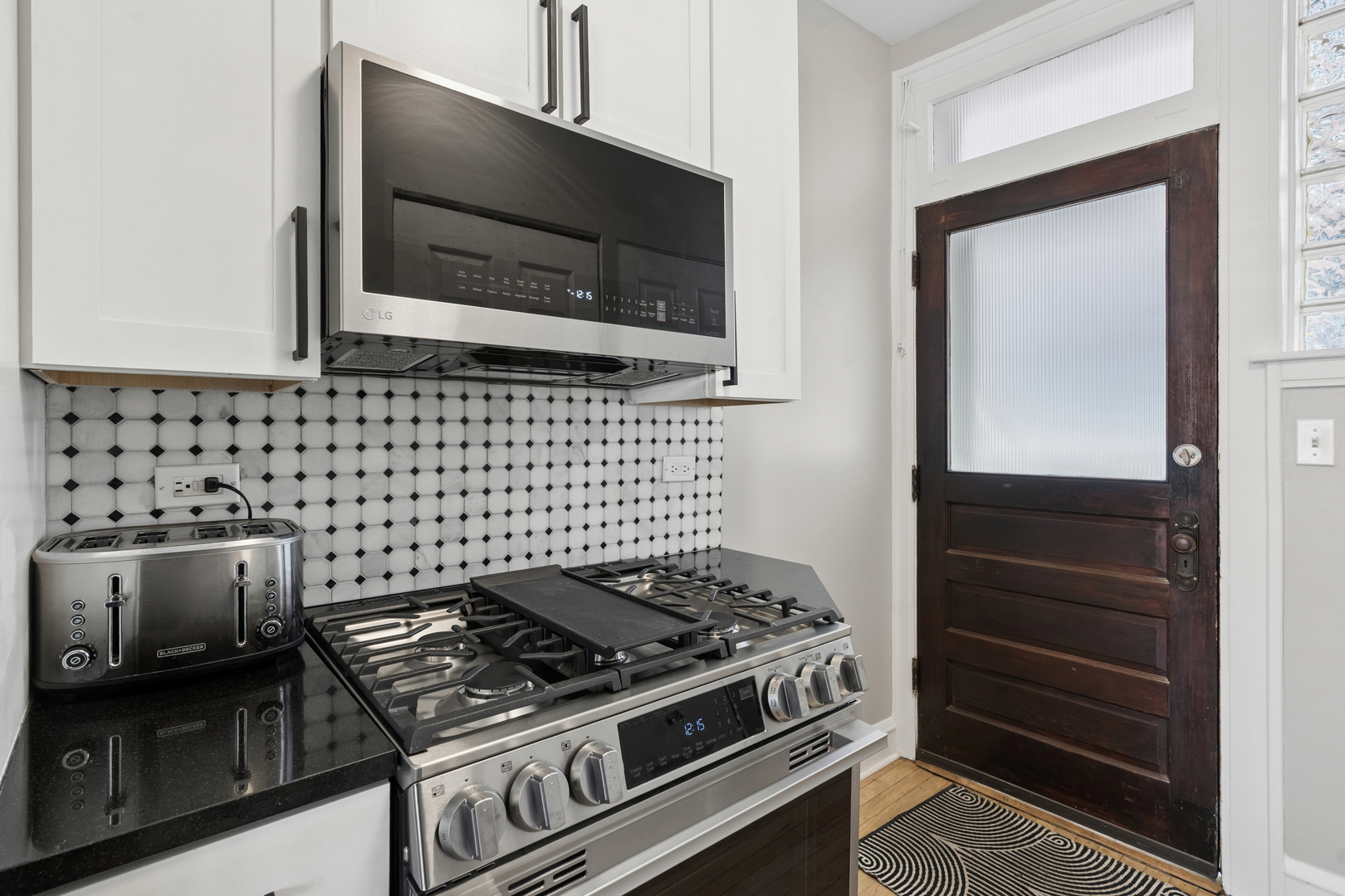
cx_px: 672
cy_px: 448
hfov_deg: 93.3
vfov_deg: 70.4
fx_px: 635
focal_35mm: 17
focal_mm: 17
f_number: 8
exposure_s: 1/13
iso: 400
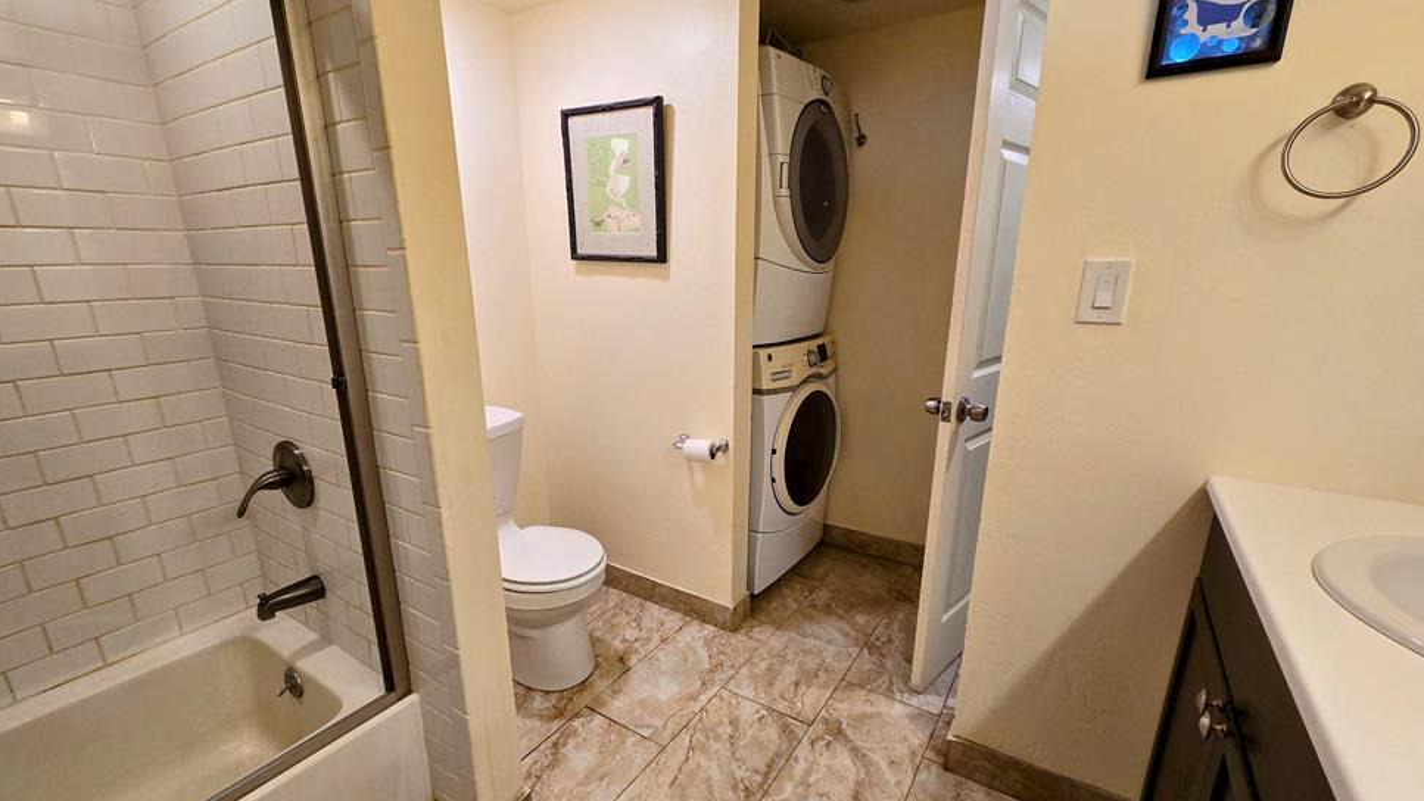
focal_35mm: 15
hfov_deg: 102.9
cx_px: 682
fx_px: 566
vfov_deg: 70.4
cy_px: 436
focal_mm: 2.2
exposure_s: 1/60
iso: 100
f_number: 2.2
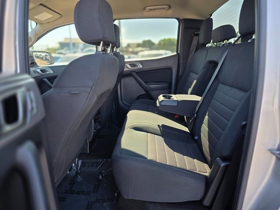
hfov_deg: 73.9
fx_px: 186
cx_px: 140
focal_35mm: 23
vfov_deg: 58.9
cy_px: 105
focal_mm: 6.3
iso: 40
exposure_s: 1/180
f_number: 1.7
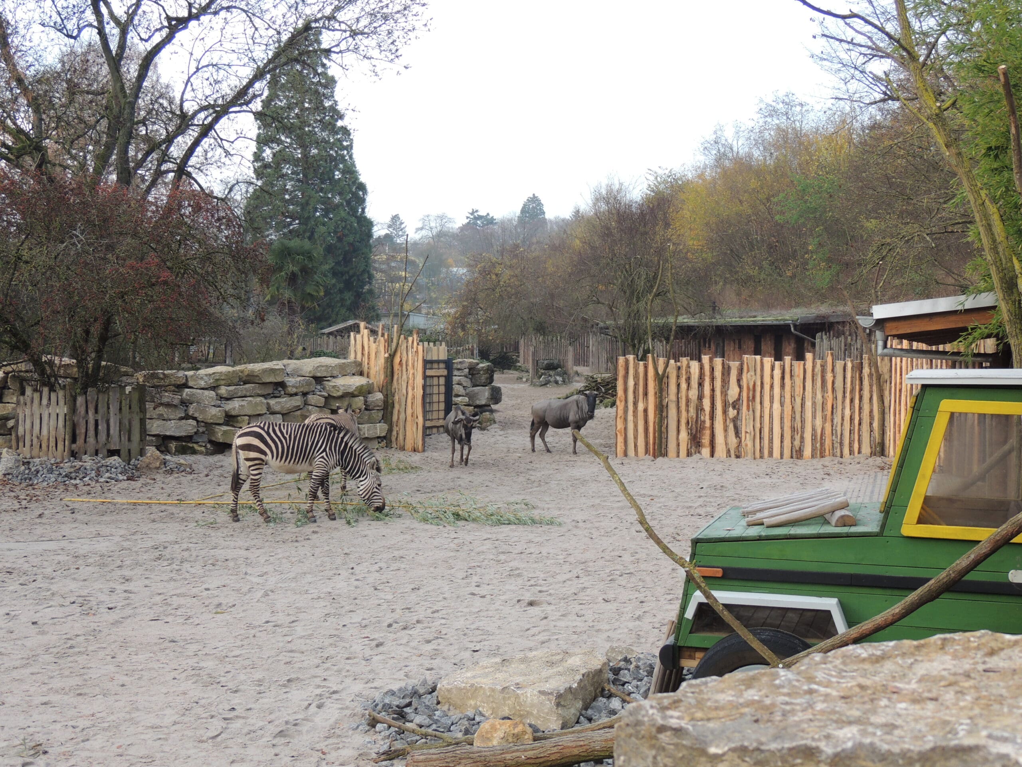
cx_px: 511
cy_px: 384
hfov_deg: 40.4
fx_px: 1388
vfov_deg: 30.9
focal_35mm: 47
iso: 100
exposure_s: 1/50
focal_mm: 8.3
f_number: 3.5
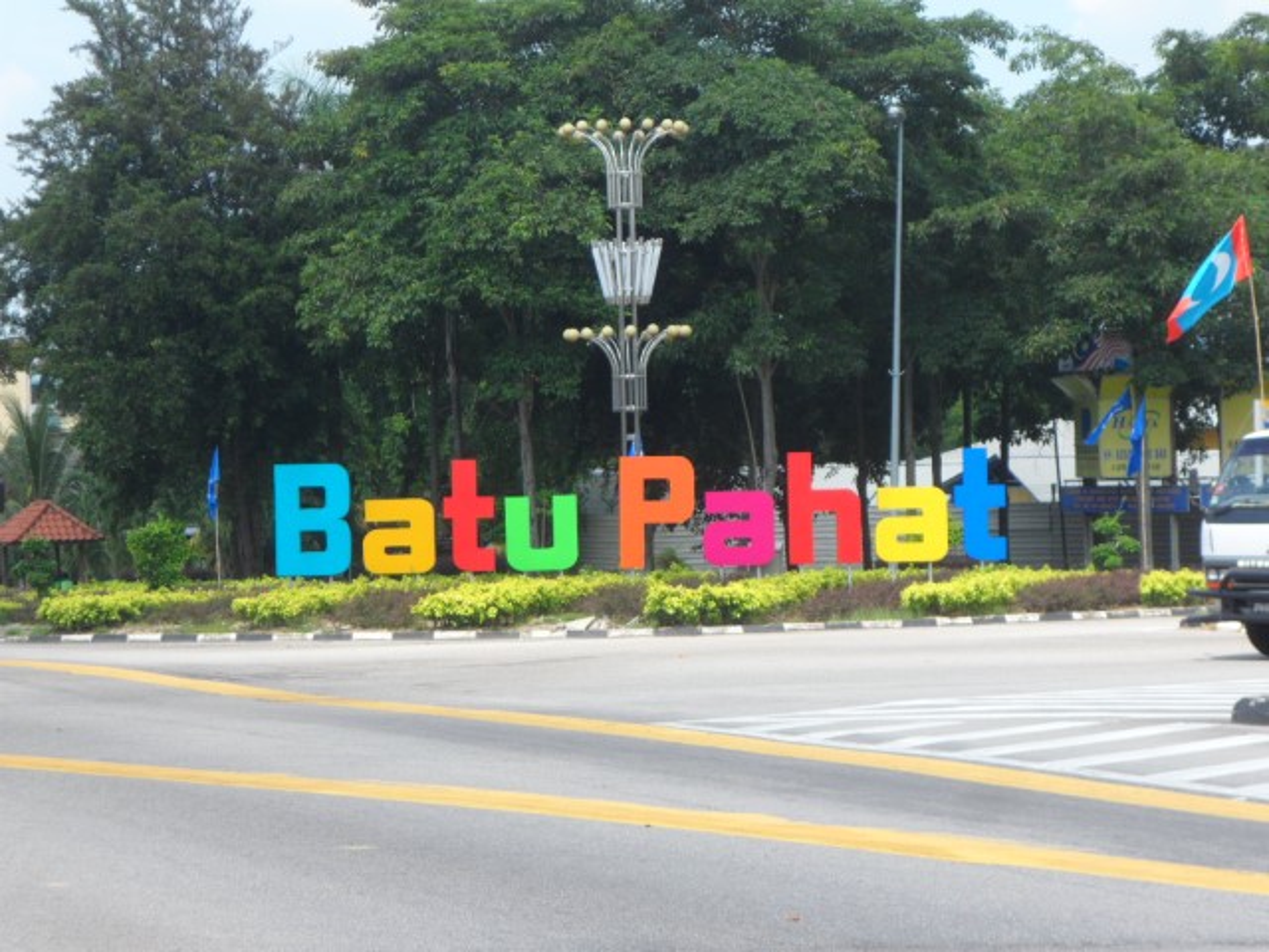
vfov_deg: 13.7
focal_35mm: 108
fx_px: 3959
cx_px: 634
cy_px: 476
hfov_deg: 18.2
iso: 80
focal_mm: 19.6
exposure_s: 1/250
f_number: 5
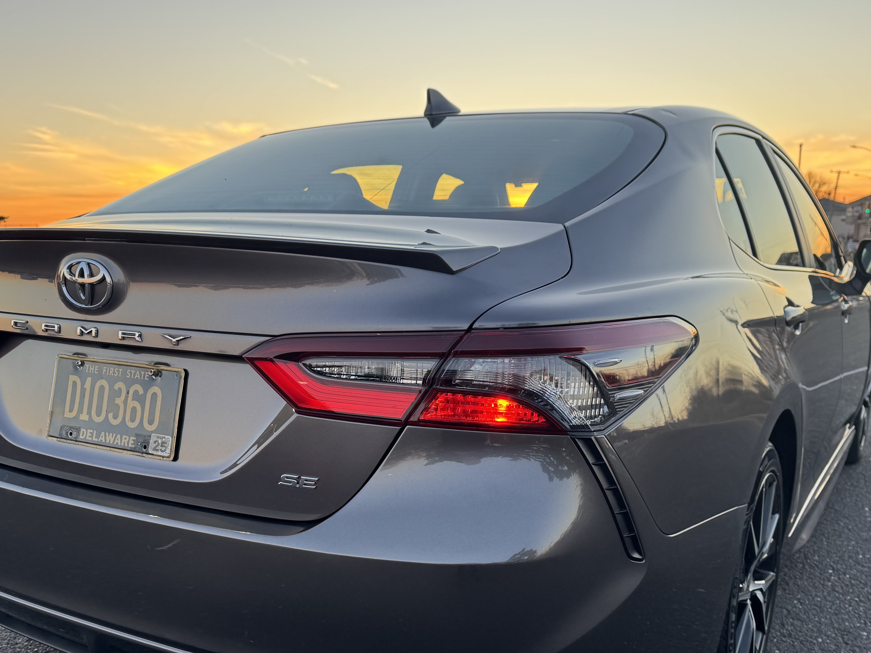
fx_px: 881
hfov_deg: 52.6
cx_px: 408
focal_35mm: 35
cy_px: 441
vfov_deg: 40.2
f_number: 1.78
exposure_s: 1/121
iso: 80
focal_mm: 6.76
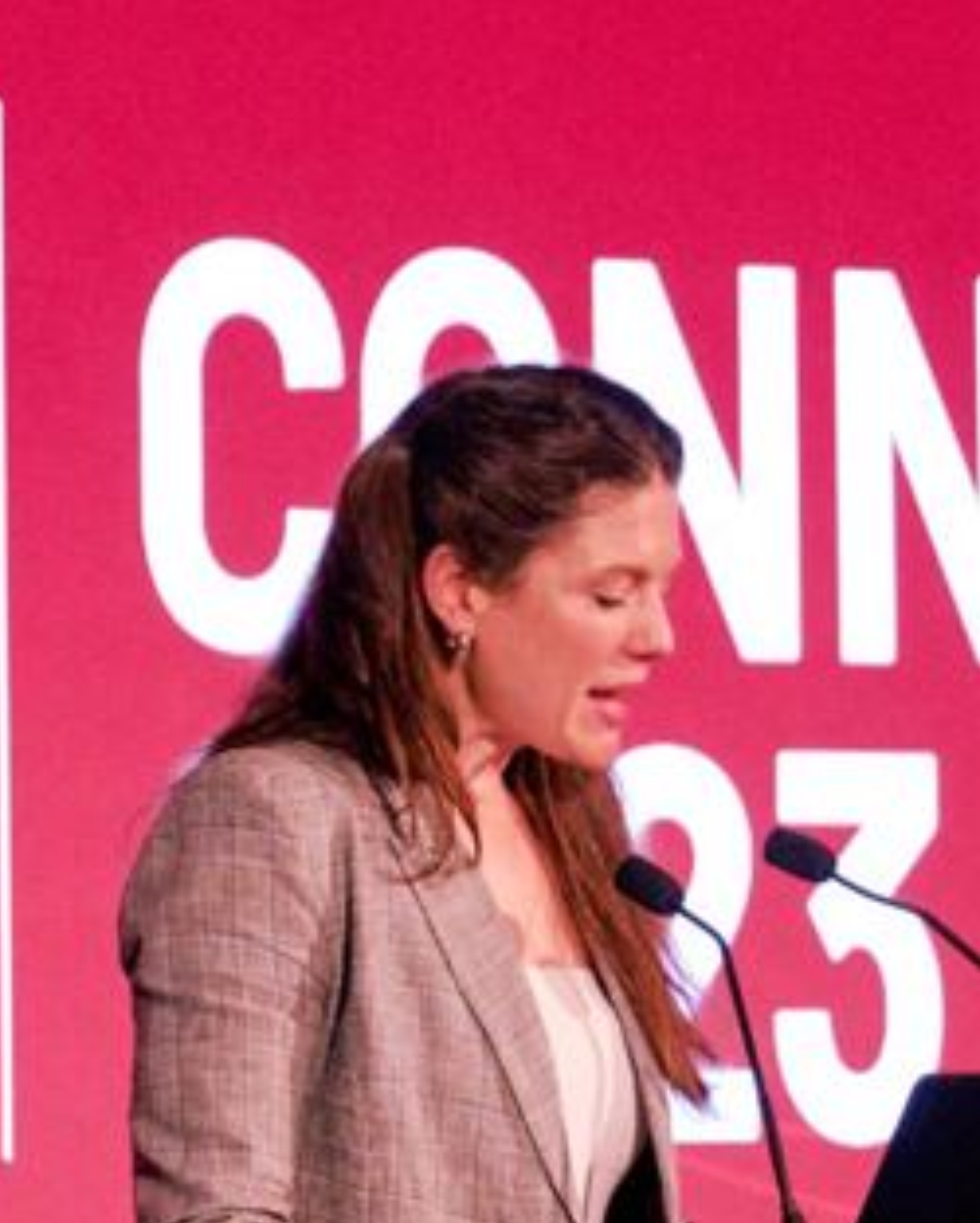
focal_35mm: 509
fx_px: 18436
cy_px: 1115
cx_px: 6
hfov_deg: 3.0
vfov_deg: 3.8
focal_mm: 90.6
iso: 3200
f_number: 2.8
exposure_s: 1/250
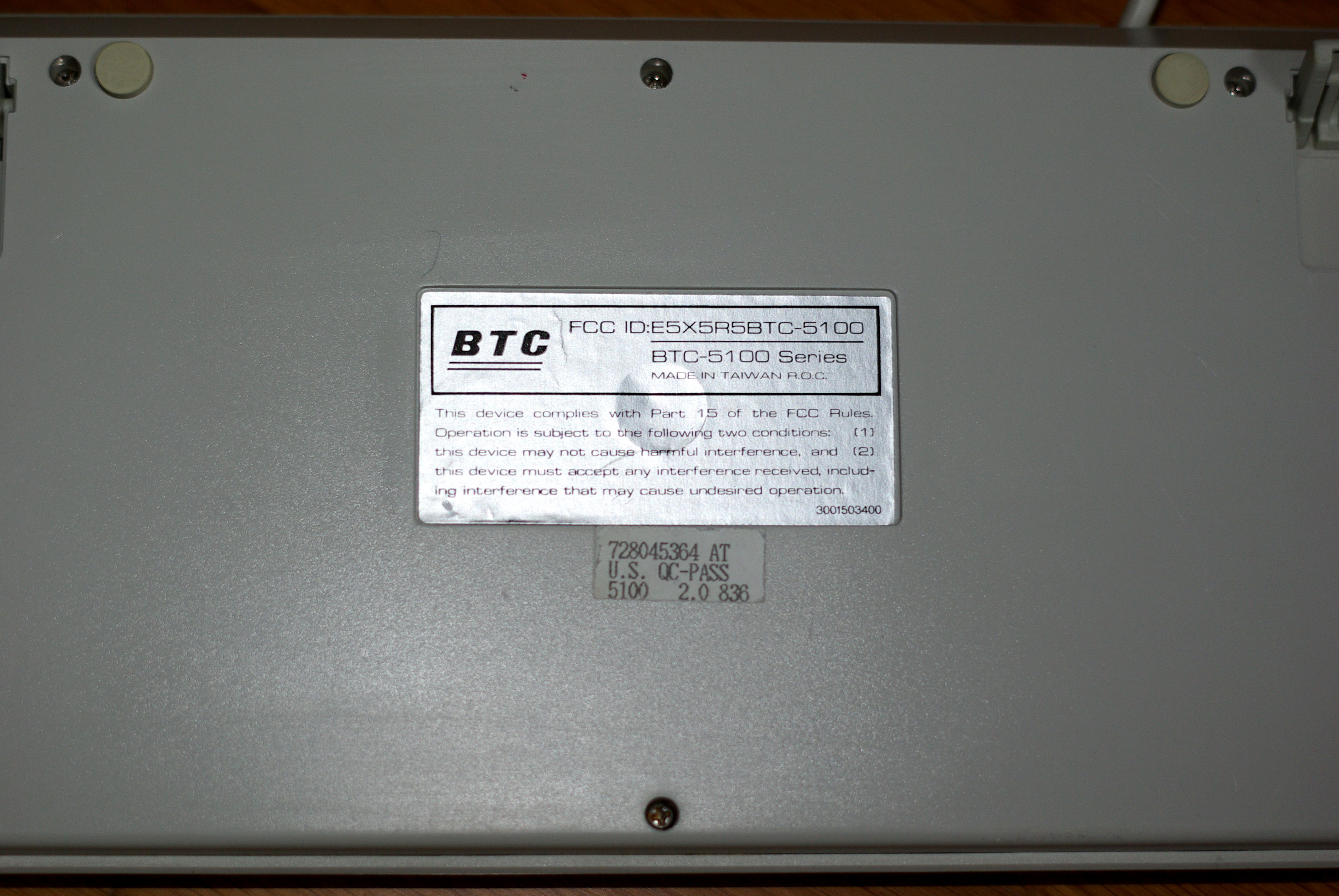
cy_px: 448
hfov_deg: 27.0
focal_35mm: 75
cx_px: 670
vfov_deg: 18.2
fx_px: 2793
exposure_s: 1/60
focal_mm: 50
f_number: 2.8
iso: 200
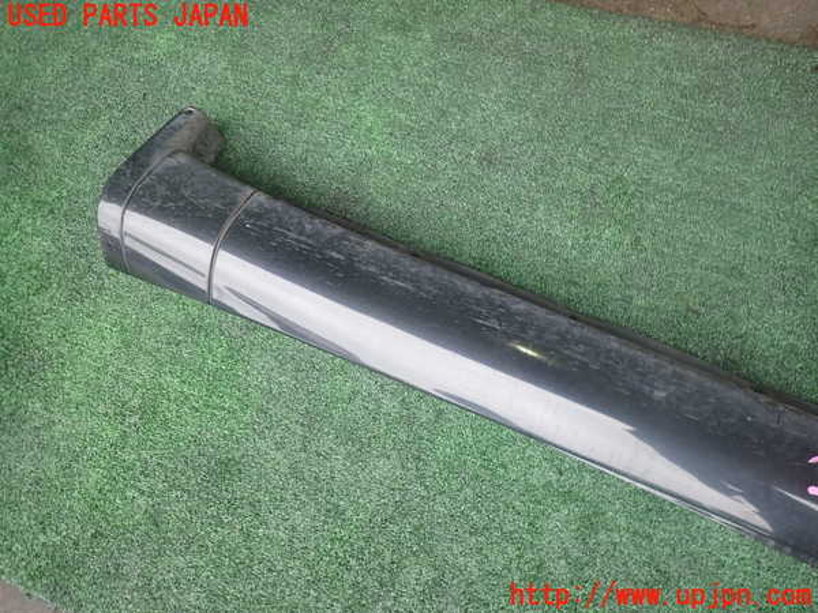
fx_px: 591
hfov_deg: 69.4
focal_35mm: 25
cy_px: 306
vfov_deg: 54.9
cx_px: 409
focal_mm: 4.5
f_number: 2
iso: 100
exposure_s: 1/160
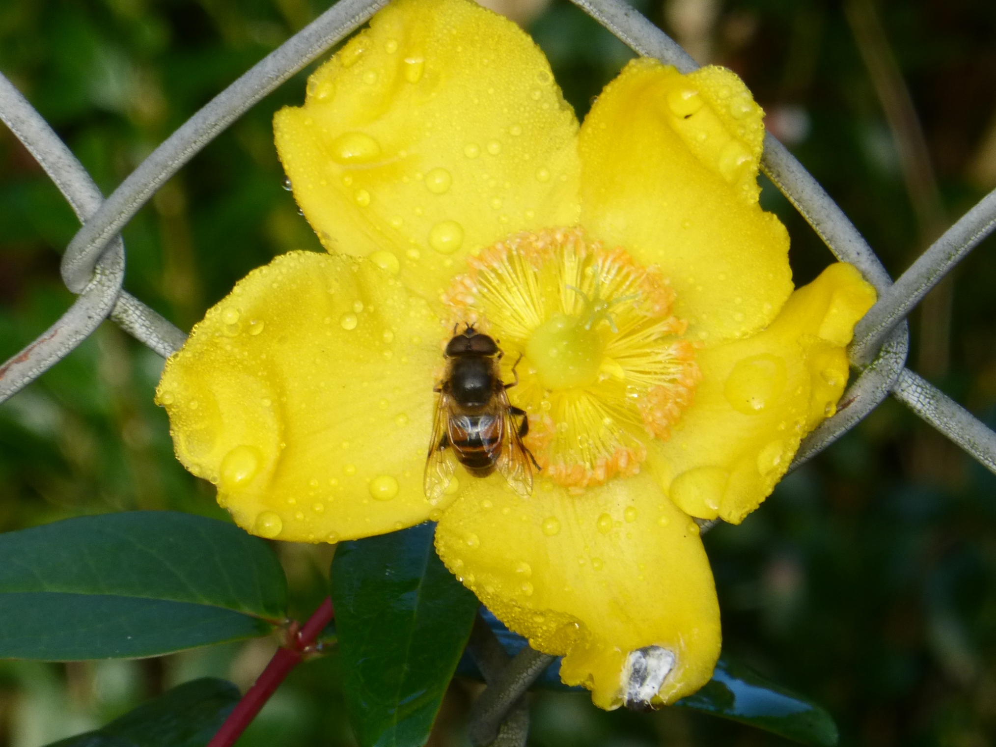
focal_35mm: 630
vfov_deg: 2.4
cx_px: 498
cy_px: 374
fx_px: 18127
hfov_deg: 3.1
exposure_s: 1/125
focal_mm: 86
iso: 200
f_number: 6.4
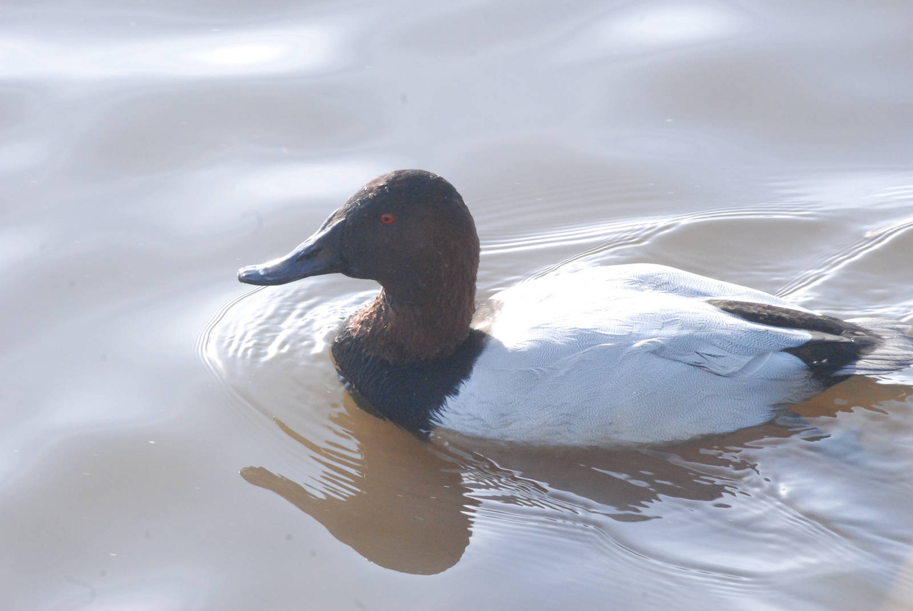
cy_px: 306
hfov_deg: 6.2
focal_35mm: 330
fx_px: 8379
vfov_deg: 4.2
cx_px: 456
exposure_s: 1/160
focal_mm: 220
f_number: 20
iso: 1600
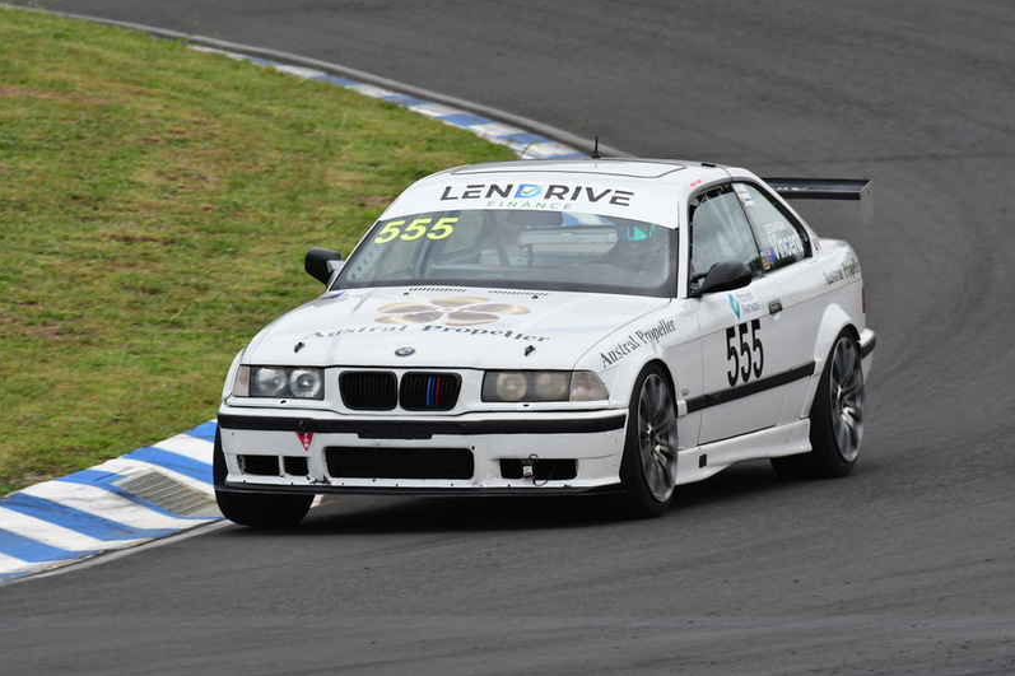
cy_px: 337
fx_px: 20379
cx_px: 507
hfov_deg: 2.9
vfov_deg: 1.9
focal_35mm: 723
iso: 640
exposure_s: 1/640
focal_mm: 480
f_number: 11
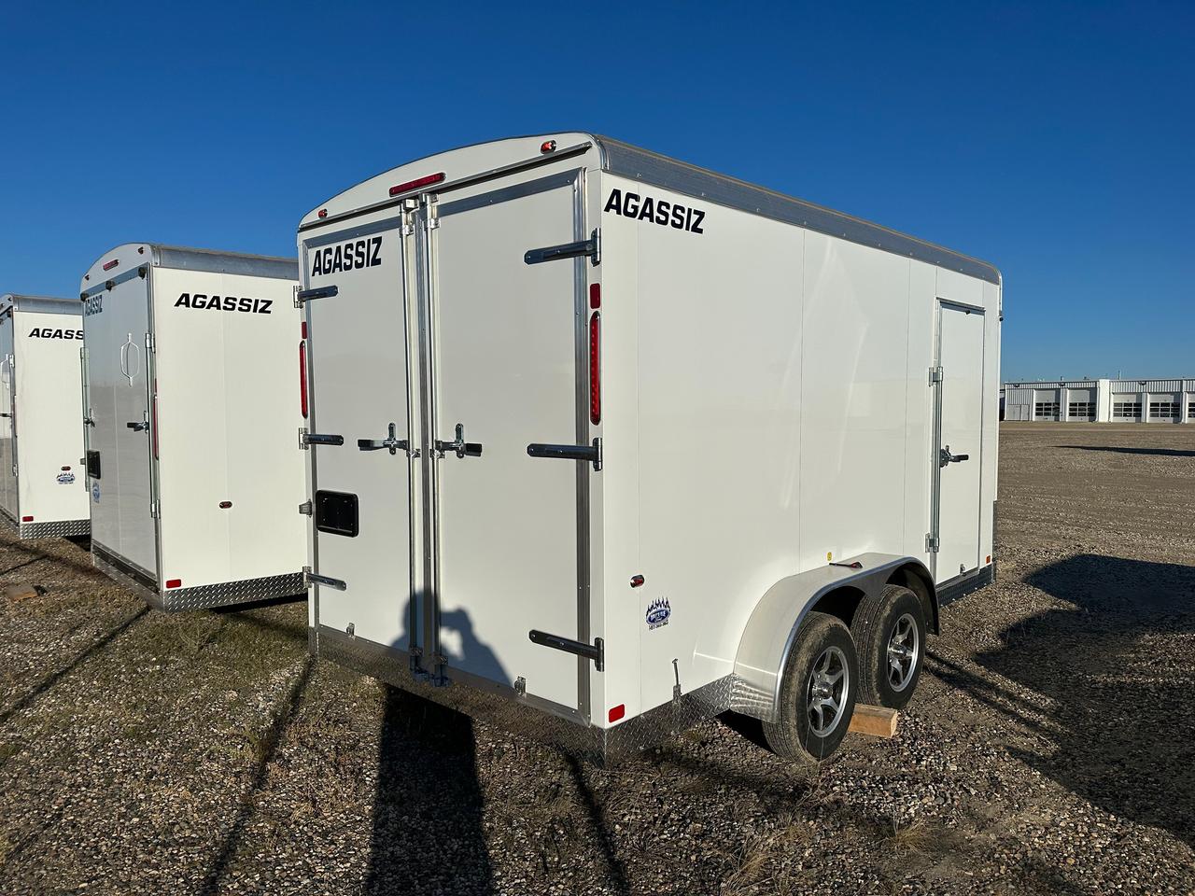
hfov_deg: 71.6
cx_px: 598
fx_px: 829
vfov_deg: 56.8
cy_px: 448
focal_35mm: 24
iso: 80
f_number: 1.78
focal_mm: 6.86
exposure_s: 1/12048
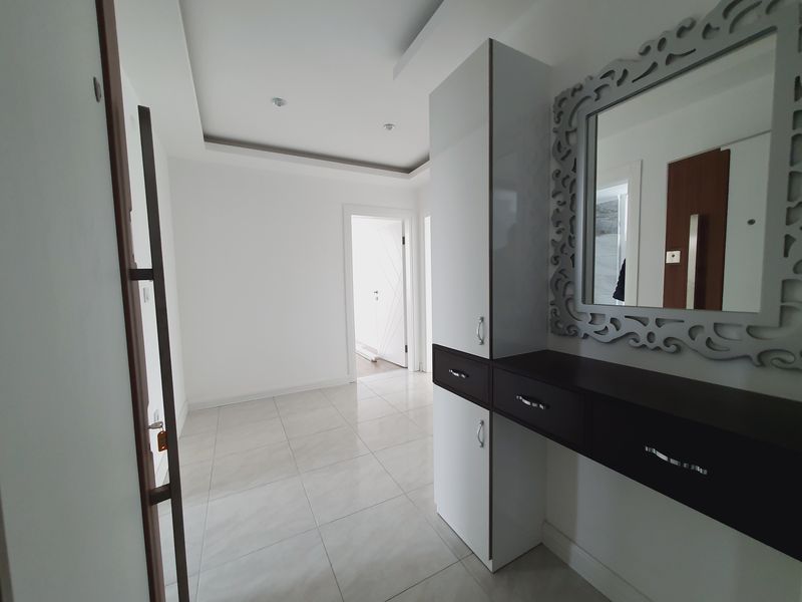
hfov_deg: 106.2
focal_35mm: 13
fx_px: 301
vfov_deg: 89.9
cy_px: 301
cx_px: 401
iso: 200
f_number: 2.2
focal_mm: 1.8
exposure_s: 1/50
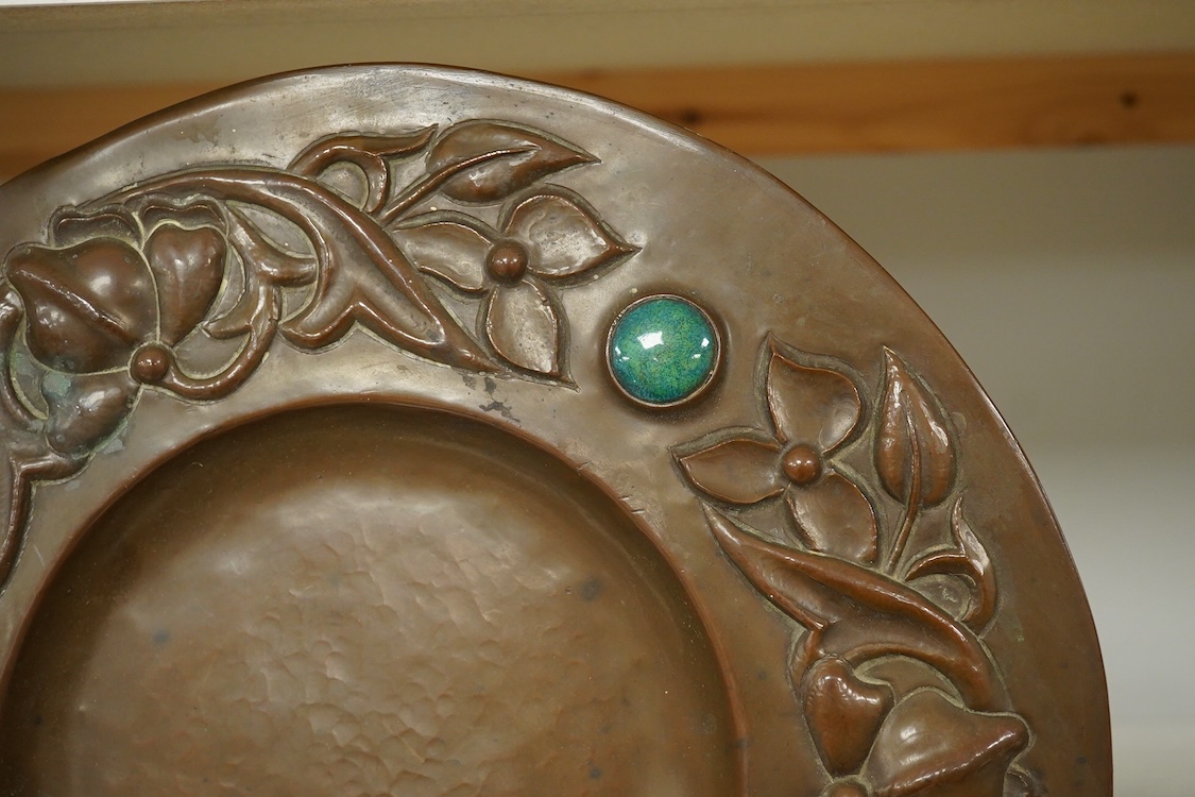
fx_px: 1494
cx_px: 598
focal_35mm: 45
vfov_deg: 29.9
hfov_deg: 43.6
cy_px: 398
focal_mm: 30
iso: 2500
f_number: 7.1
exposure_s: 1/160
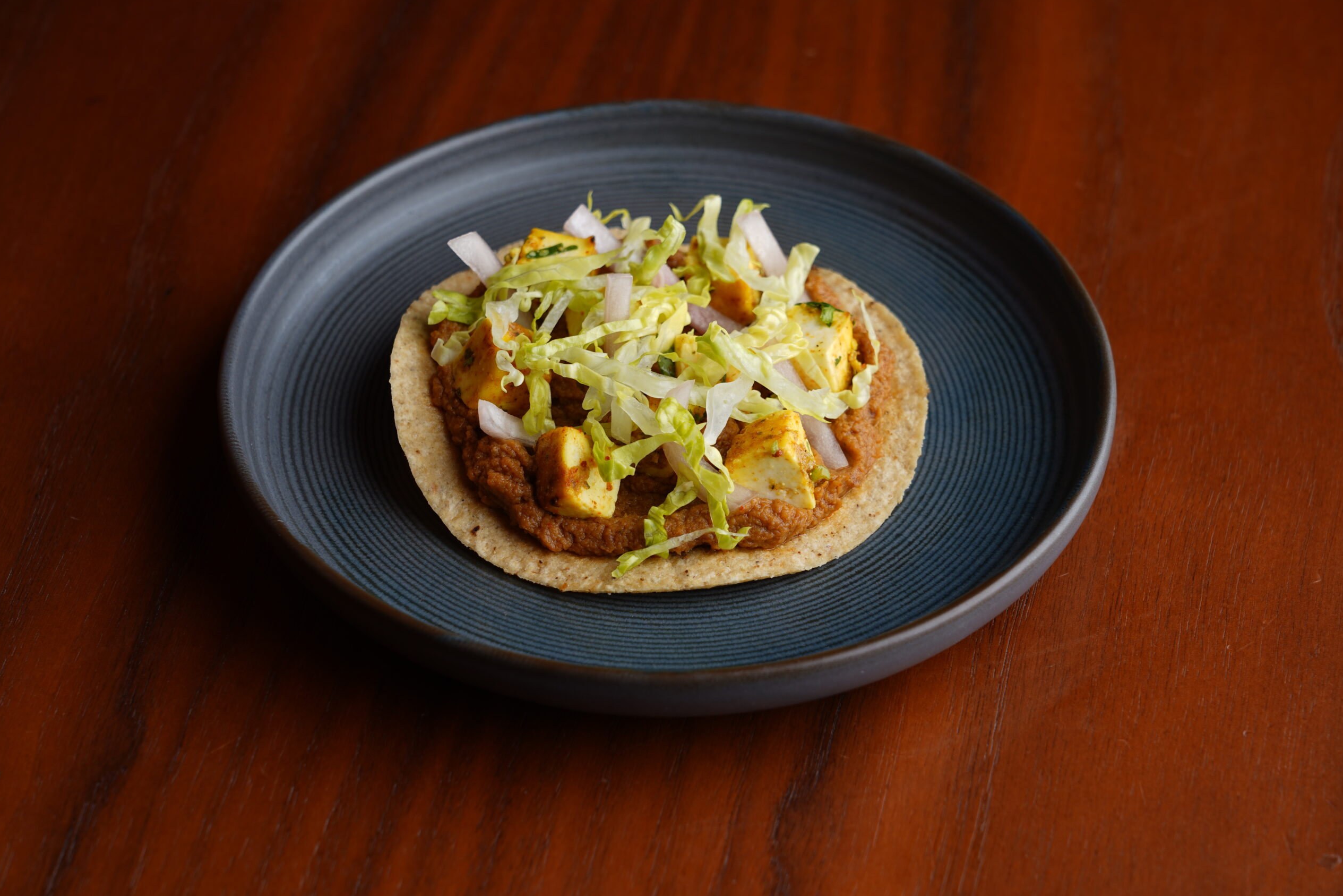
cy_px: 451
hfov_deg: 23.9
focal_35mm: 85
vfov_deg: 16.1
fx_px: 3171
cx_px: 672
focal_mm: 84
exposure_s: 1/125
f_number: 8
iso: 80
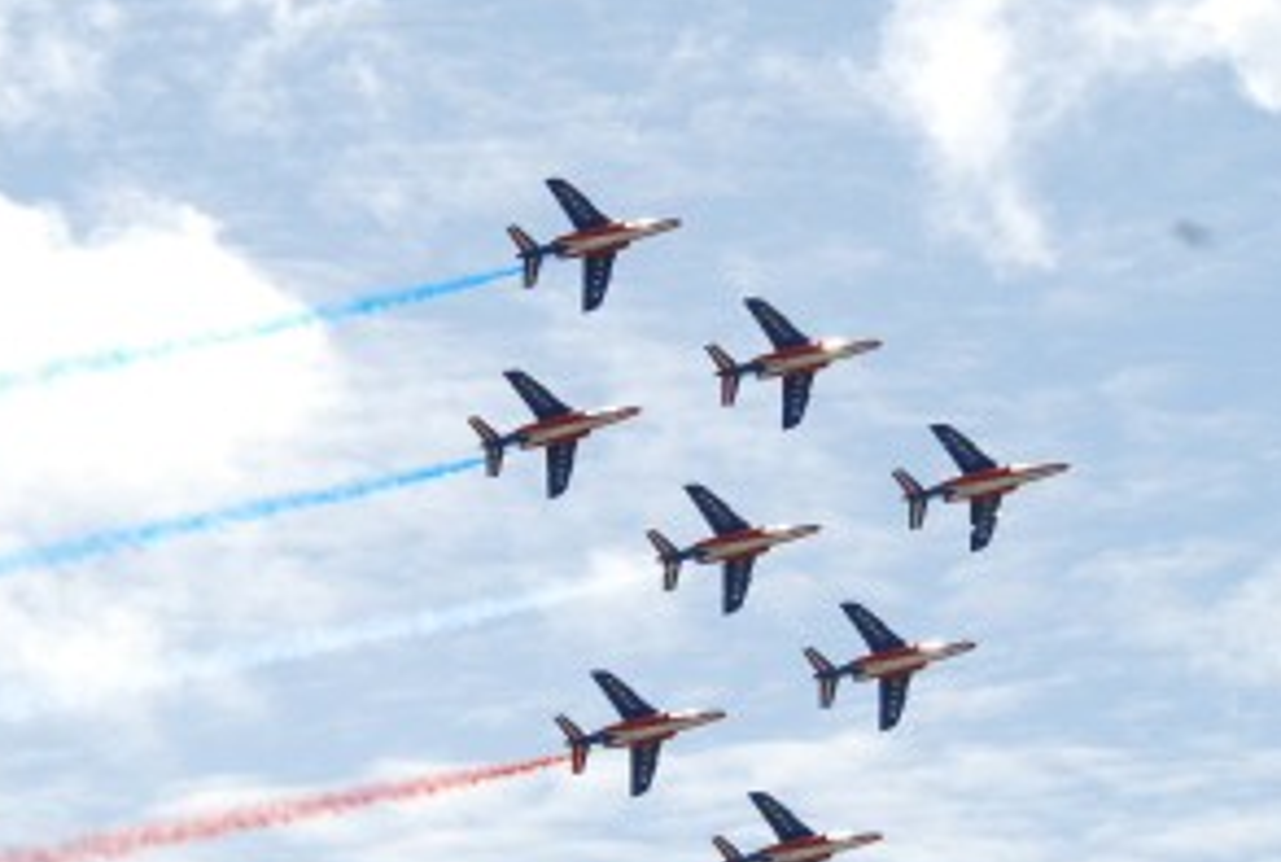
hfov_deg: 9.6
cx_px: 643
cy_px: 538
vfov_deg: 6.4
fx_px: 7659
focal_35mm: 215
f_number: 9.5
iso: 250
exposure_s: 1/750
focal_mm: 105
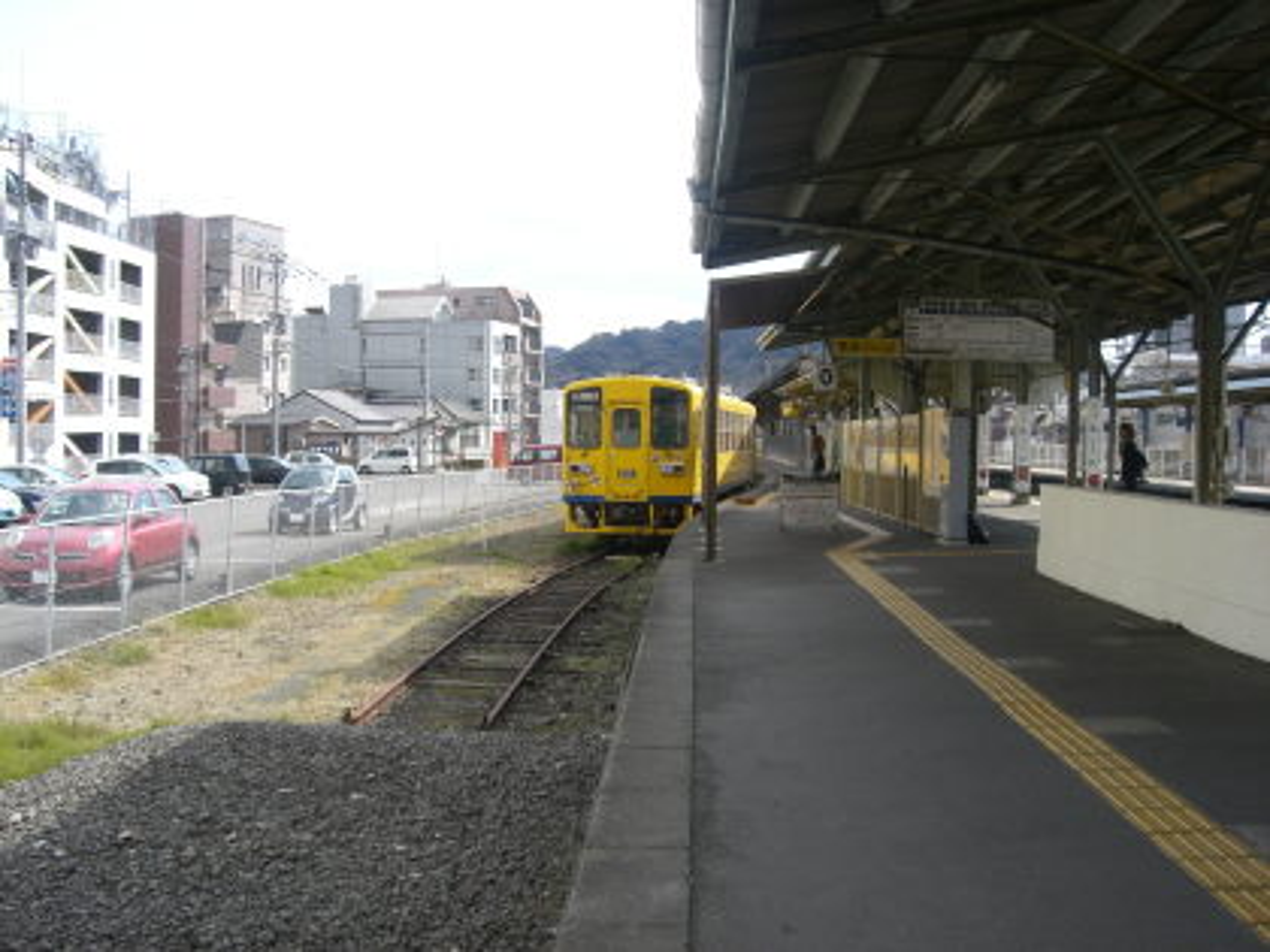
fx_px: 1394
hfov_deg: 49.0
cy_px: 476
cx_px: 635
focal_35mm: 38
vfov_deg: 37.7
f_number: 4.3
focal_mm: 6.2
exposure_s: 1/250
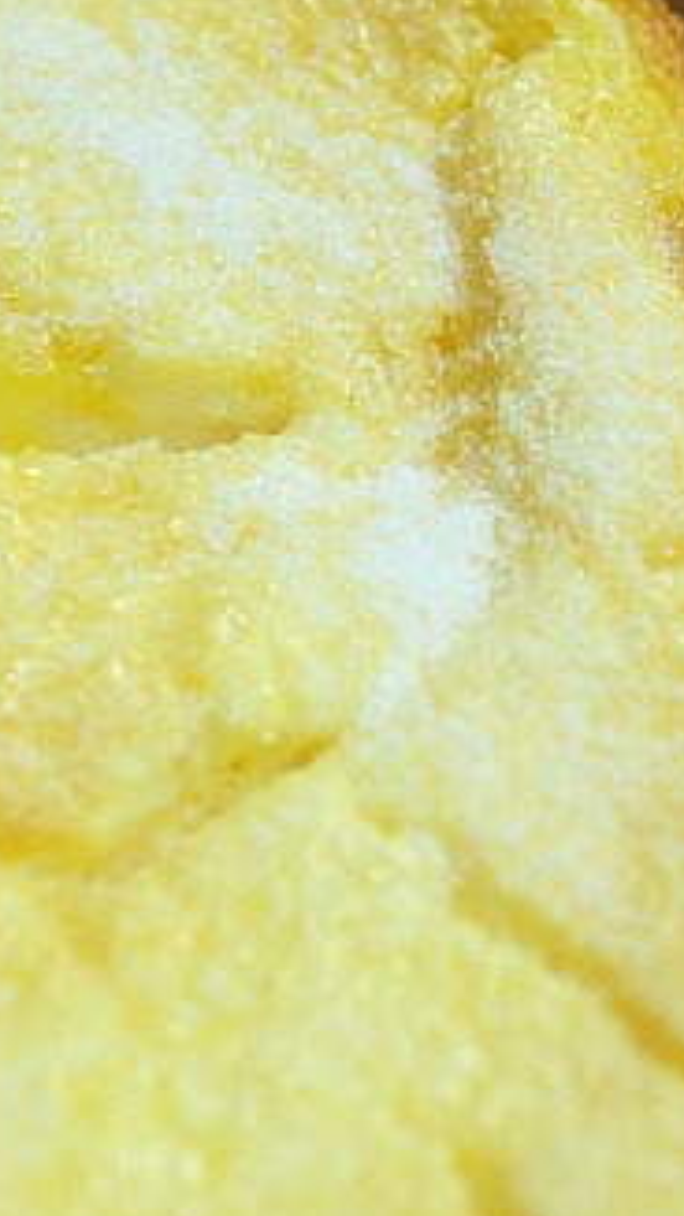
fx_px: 6286
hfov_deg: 6.2
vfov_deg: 11.0
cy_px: 413
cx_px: 309
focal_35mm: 195
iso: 400
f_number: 5.3
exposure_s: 1/200
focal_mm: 58
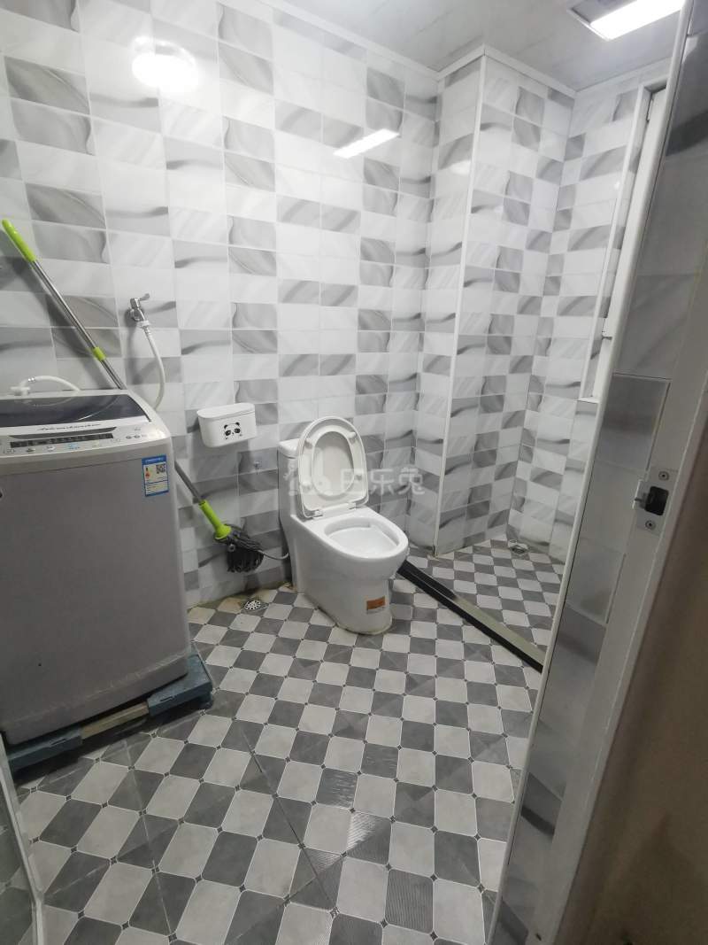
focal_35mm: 17
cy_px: 472
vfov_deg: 91.0
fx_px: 464
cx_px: 354
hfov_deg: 74.7
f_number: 2.2
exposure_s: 1/25
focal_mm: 2.26
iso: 320
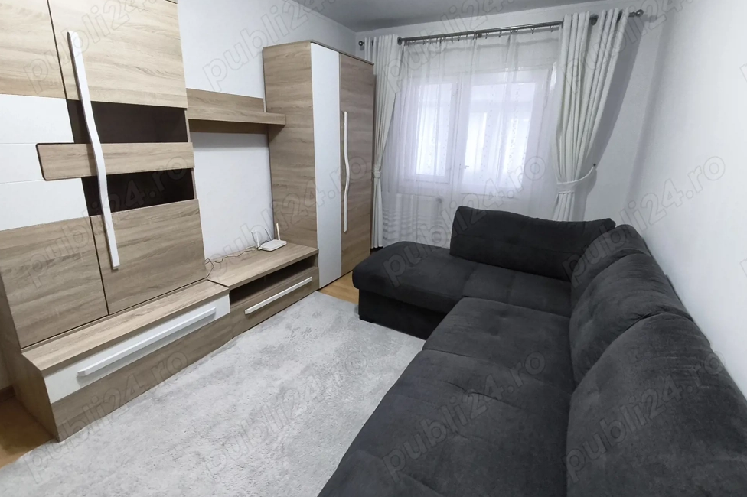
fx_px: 332
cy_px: 231
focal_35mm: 16
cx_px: 374
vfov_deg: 73.6
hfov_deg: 96.8
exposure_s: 1/50
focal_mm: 1.65
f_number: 2.2
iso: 320
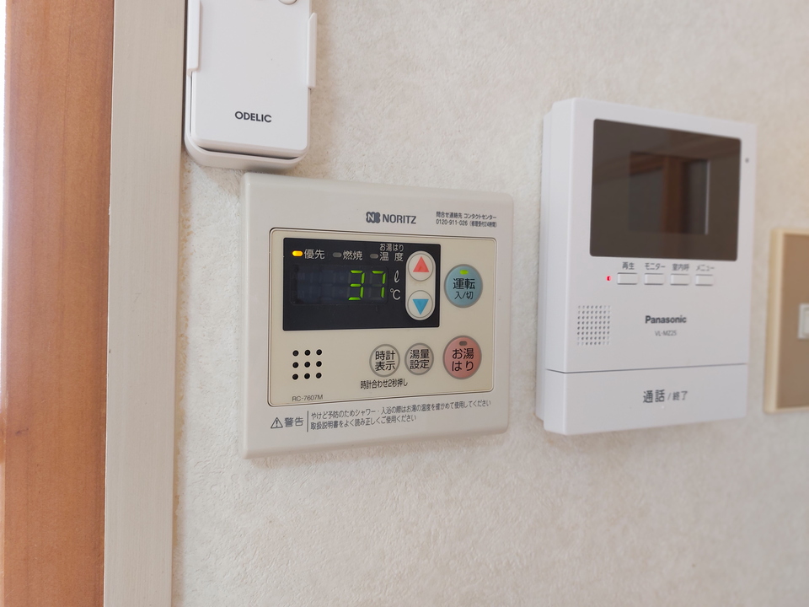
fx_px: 561
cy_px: 304
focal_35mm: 24
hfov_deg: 71.6
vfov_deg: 56.8
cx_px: 404
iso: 64
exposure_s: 1/24
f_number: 1.8
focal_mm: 5.23
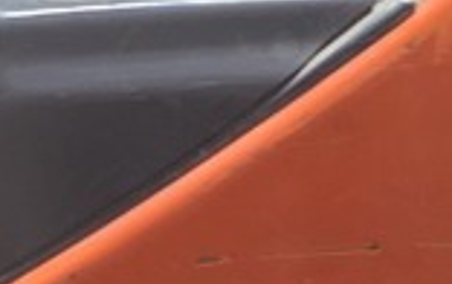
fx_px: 1974
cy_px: -791
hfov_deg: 12.8
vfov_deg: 6.7
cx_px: -78
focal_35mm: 160
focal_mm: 5.4
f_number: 1.8
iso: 500
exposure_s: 1/120
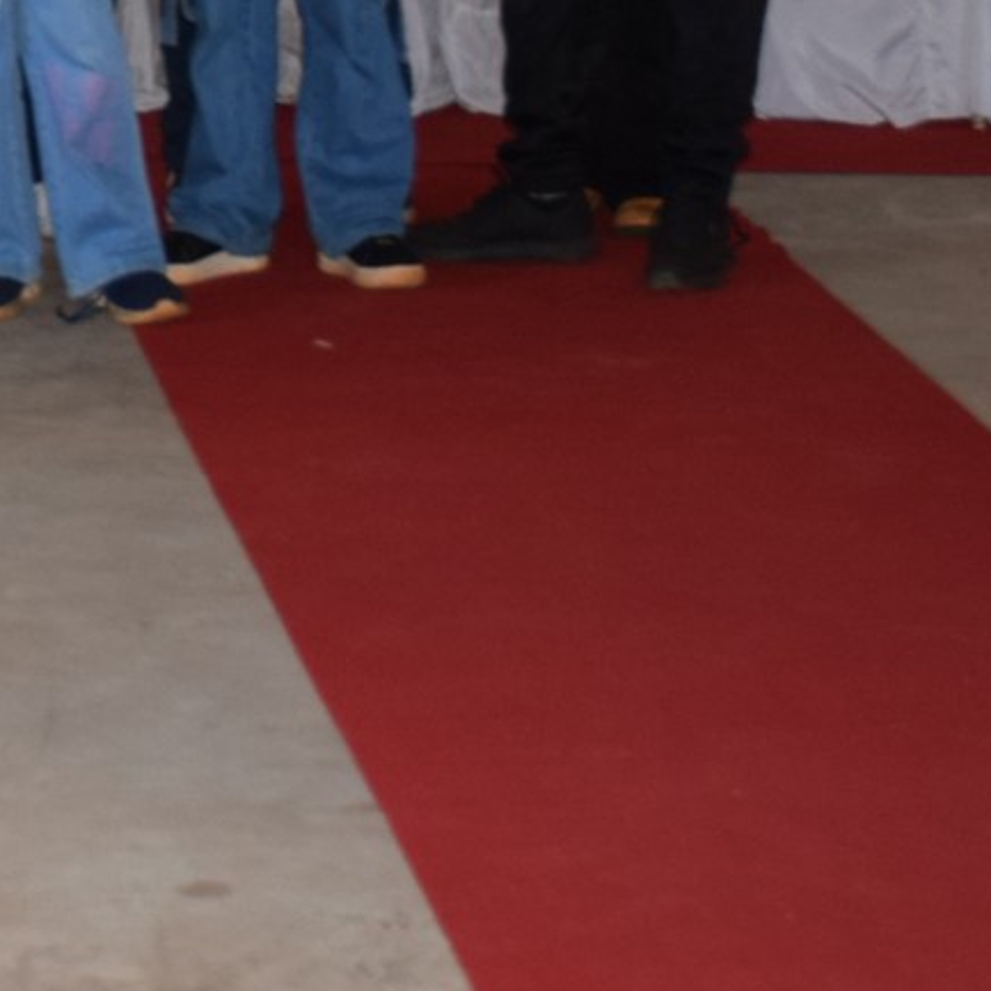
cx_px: -951
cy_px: -206
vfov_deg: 9.6
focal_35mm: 180
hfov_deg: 9.2
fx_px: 5830
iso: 800
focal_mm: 34
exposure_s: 1/80
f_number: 4.5
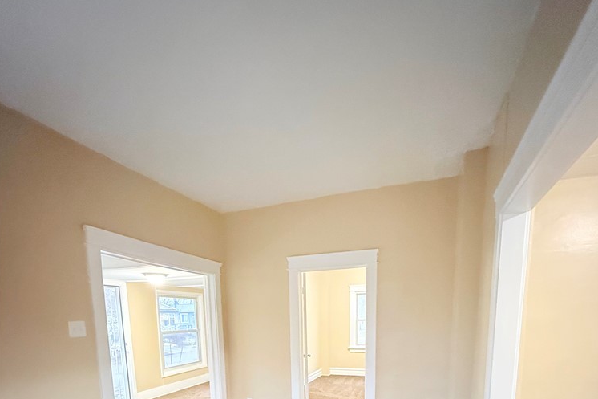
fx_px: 332
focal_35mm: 20
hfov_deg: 84.0
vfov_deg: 53.4
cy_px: 366
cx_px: 304
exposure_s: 1/60
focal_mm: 2.22
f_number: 2.2
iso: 1250
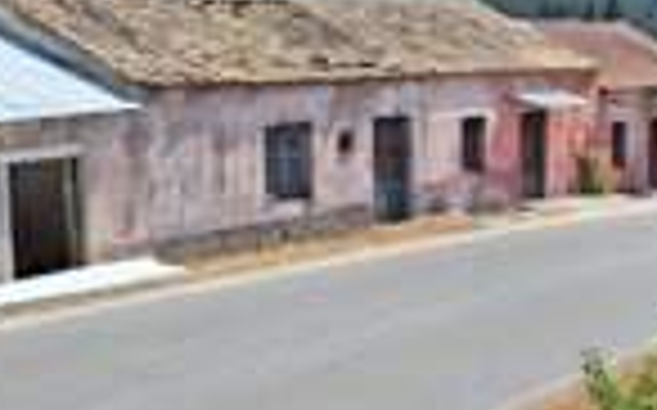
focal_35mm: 60
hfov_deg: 31.8
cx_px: 634
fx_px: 1073
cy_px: 189
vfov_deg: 21.6
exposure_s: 1/4149
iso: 40
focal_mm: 5.54
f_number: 1.8
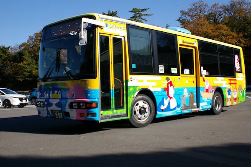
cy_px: 84
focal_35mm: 42
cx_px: 126
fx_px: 293
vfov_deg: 31.8
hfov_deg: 46.4
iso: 400
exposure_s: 1/4000
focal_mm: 28
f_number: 4
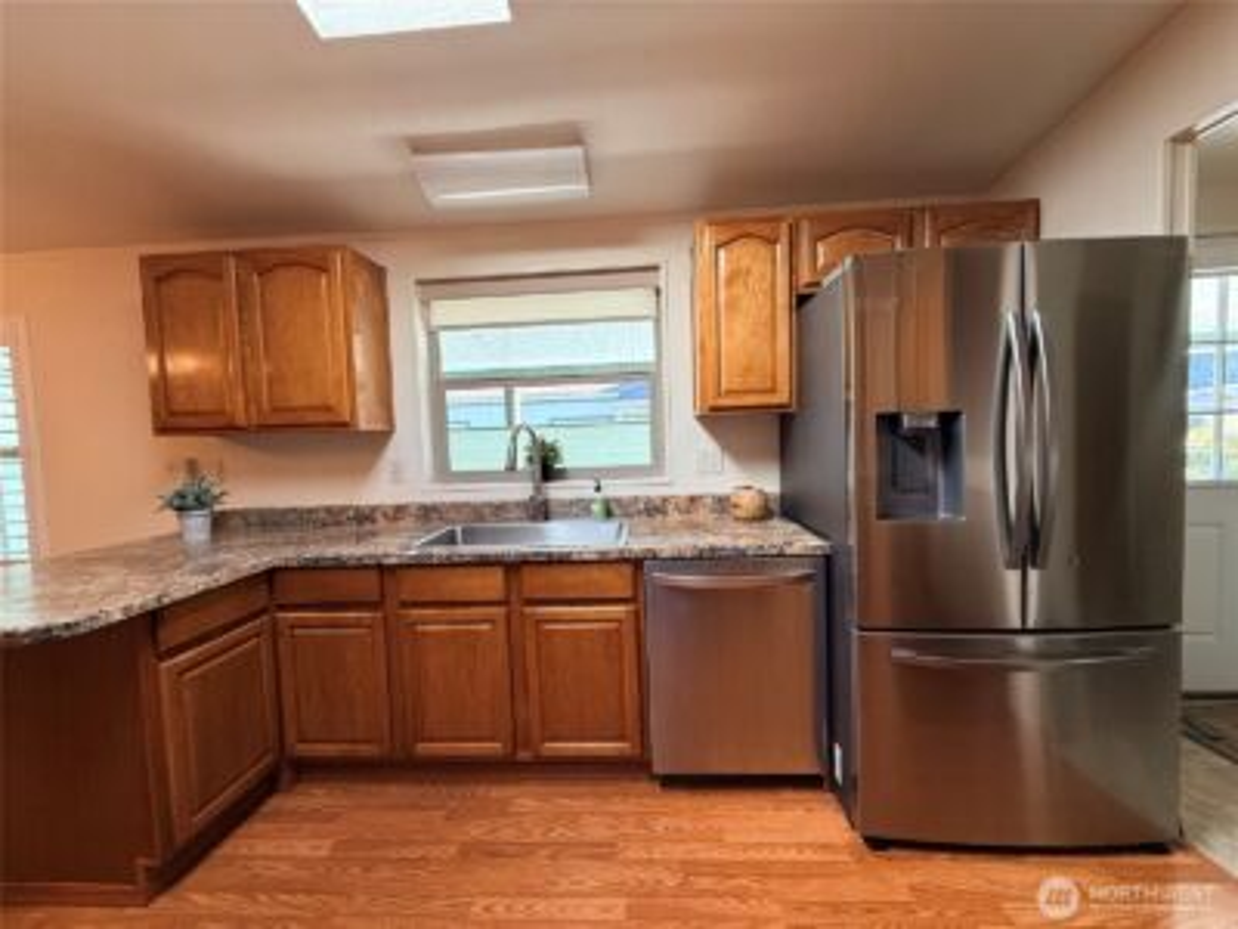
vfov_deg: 85.7
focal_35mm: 14
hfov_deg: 102.1
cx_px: 619
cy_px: 464
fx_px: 501
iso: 125
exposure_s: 1/120
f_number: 2.2
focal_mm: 2.22
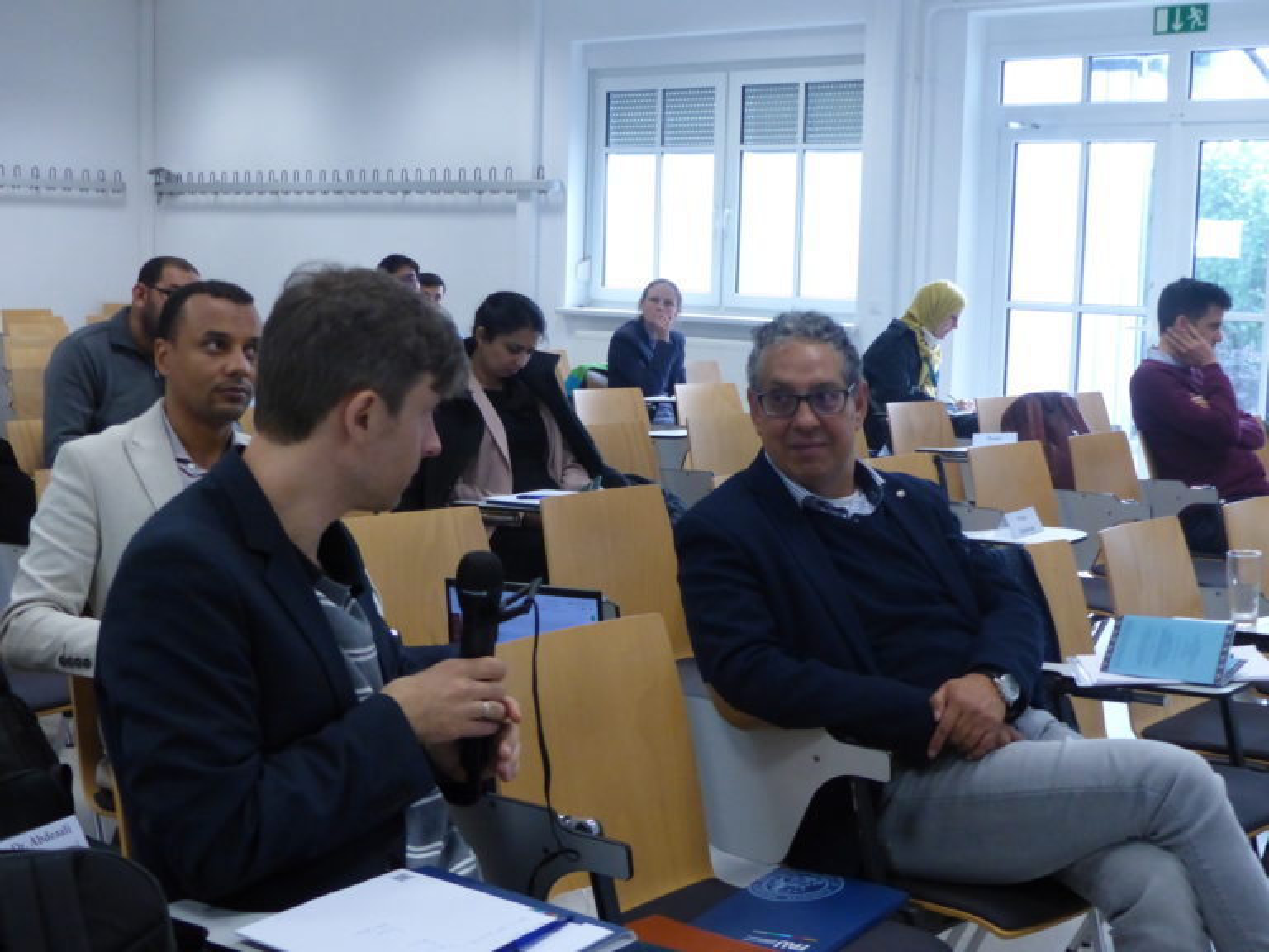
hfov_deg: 38.2
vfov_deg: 29.1
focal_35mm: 50
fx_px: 1833
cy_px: 476
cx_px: 634
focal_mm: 9.1
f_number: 2.8
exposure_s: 1/125
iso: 500
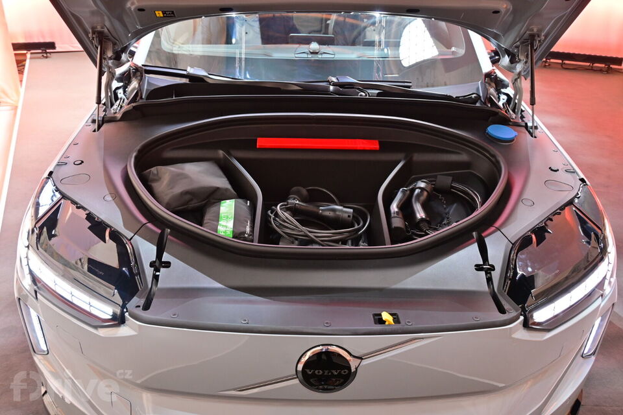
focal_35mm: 32
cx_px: 312
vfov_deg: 40.8
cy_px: 208
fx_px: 558
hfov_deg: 58.3
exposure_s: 1/13
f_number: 6.3
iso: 500
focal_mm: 21.5
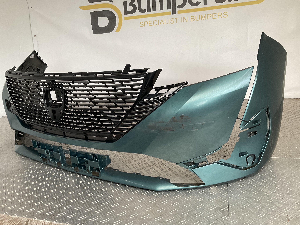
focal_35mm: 29
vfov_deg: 48.2
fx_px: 251
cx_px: 150
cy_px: 112
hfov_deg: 61.7
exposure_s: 1/60
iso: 80
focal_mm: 3
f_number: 1.8
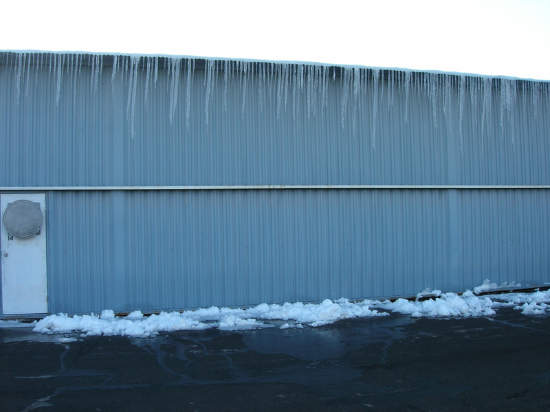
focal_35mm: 38
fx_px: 604
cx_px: 275
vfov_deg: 37.7
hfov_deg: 49.0
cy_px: 206
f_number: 4.8
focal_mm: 7.8
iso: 64
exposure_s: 1/76.3
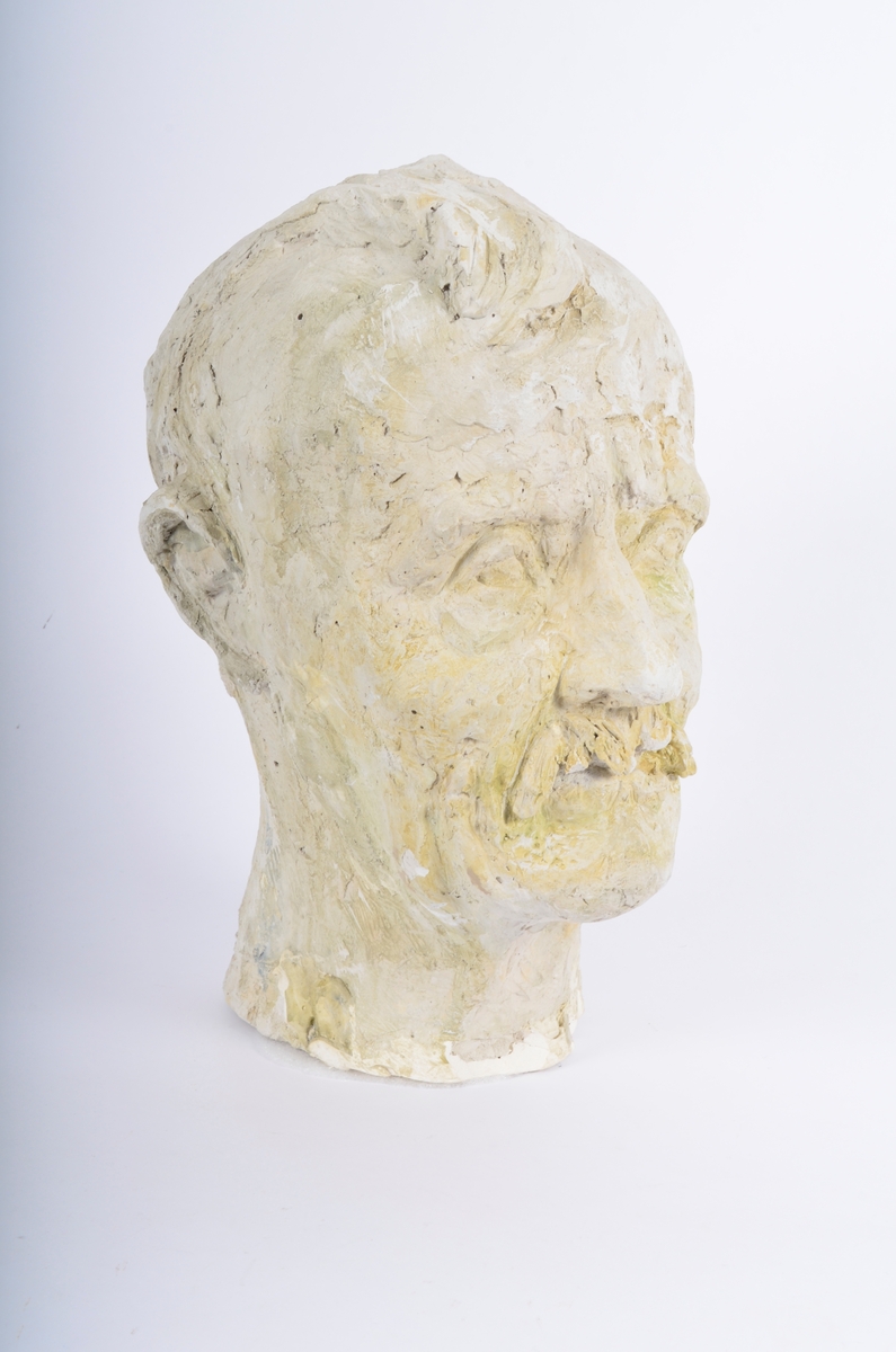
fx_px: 1912
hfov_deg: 26.4
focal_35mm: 51
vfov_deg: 39.0
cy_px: 676
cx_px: 448
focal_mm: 34
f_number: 14
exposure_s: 1/200
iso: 200
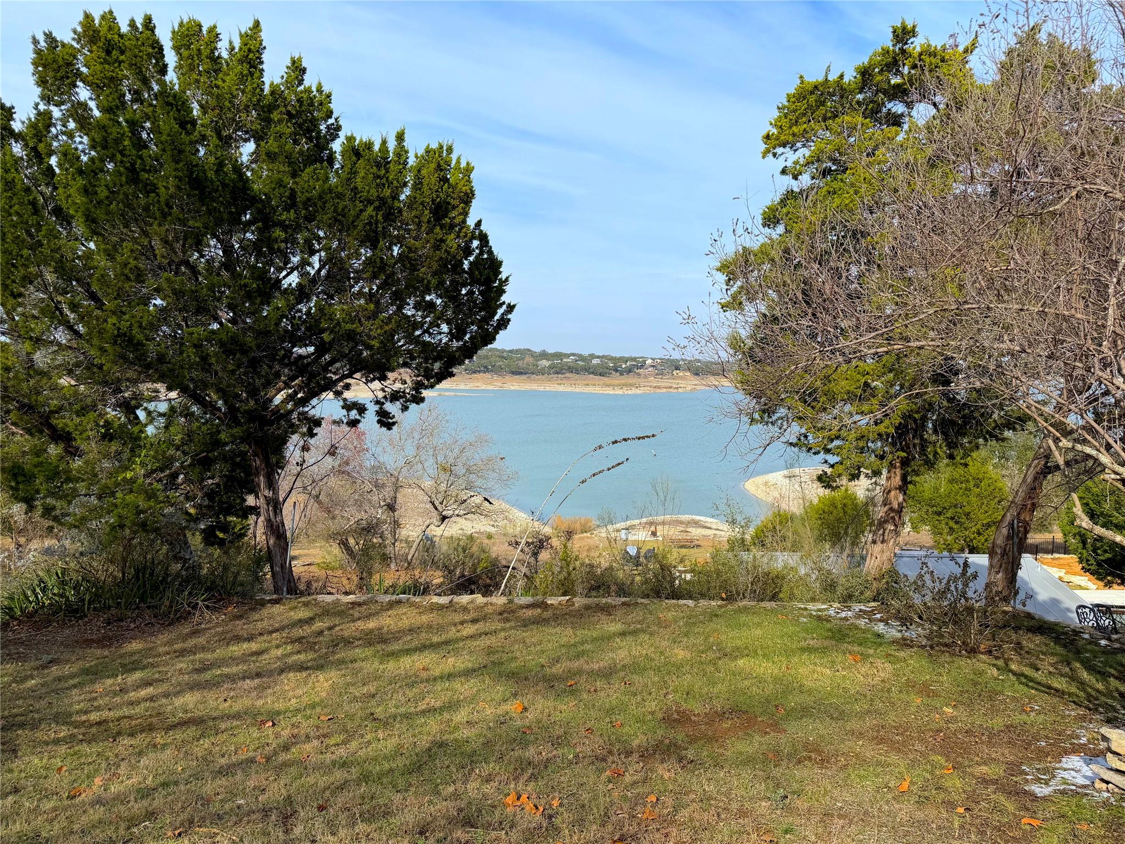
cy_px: 422
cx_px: 562
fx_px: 780
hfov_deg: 71.6
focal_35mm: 24
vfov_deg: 56.8
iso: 80
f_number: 1.78
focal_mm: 6.76
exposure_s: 1/4673
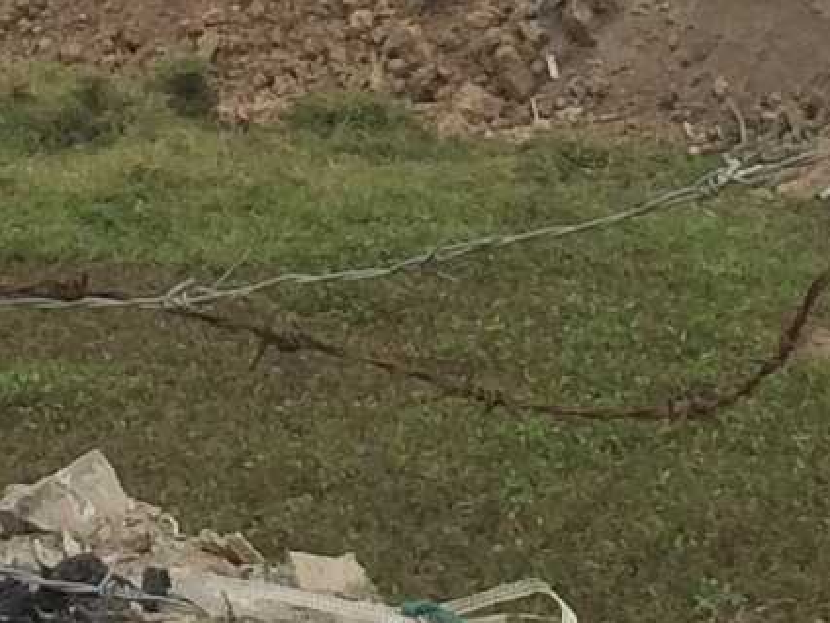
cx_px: -33
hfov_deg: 8.5
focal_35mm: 231
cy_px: -1083
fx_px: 5539
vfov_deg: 6.1
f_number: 2.2
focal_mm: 4.12
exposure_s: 1/1172
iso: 40
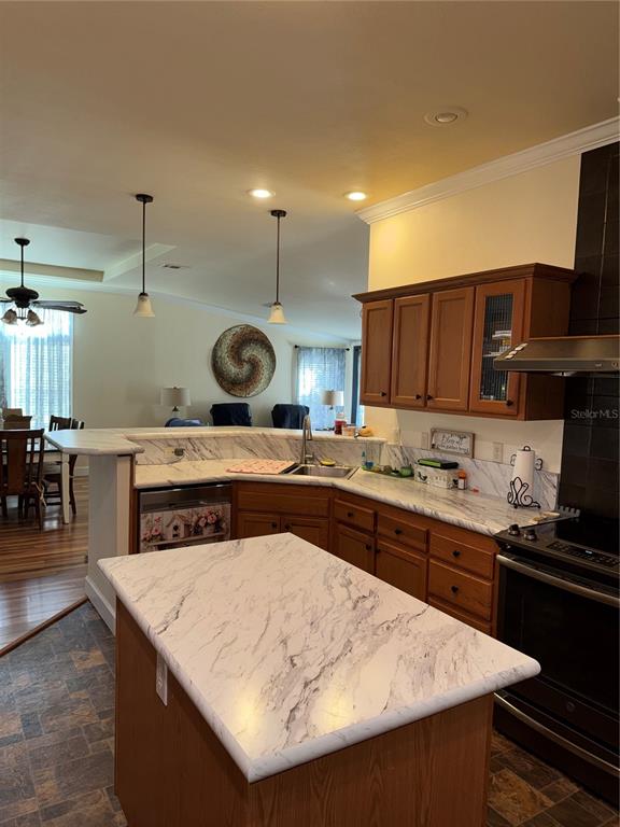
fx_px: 573
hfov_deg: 56.8
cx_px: 310
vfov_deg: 71.6
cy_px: 414
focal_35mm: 24
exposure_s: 1/30
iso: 64
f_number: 1.78
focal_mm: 6.76
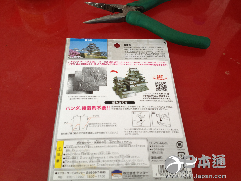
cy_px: 90
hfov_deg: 52.6
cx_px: 120
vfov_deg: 40.7
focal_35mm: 35
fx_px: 244
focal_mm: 4.28
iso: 50
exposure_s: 1/24
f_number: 2.4
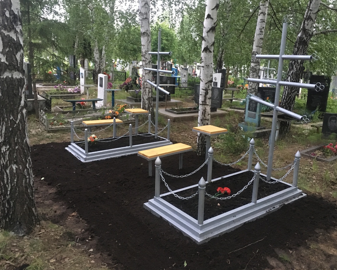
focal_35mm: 31
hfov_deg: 57.2
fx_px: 309
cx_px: 174
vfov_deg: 47.1
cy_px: 132
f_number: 2.2
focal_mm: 4.15
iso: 250
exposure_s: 1/17
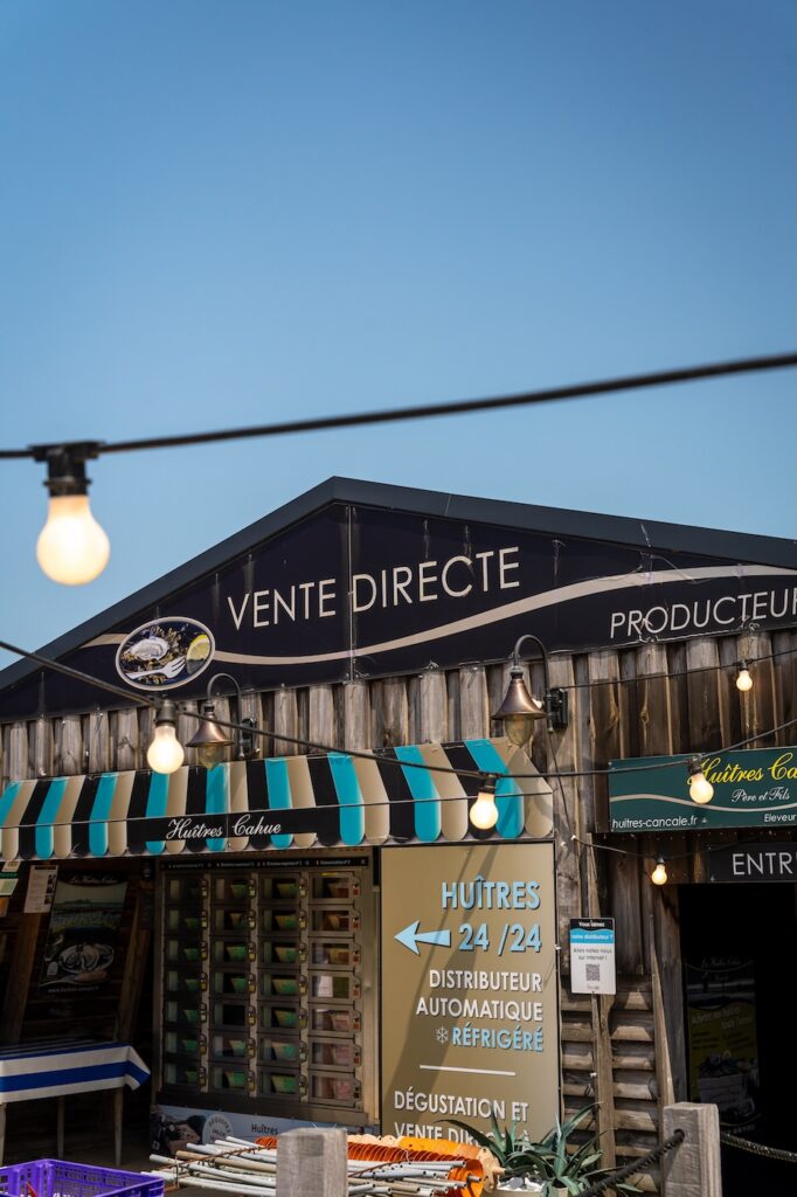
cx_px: 398
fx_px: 1618
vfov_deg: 40.6
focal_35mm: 49
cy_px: 598
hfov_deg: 27.7
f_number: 7.1
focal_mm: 48.7
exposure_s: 1/125
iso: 800
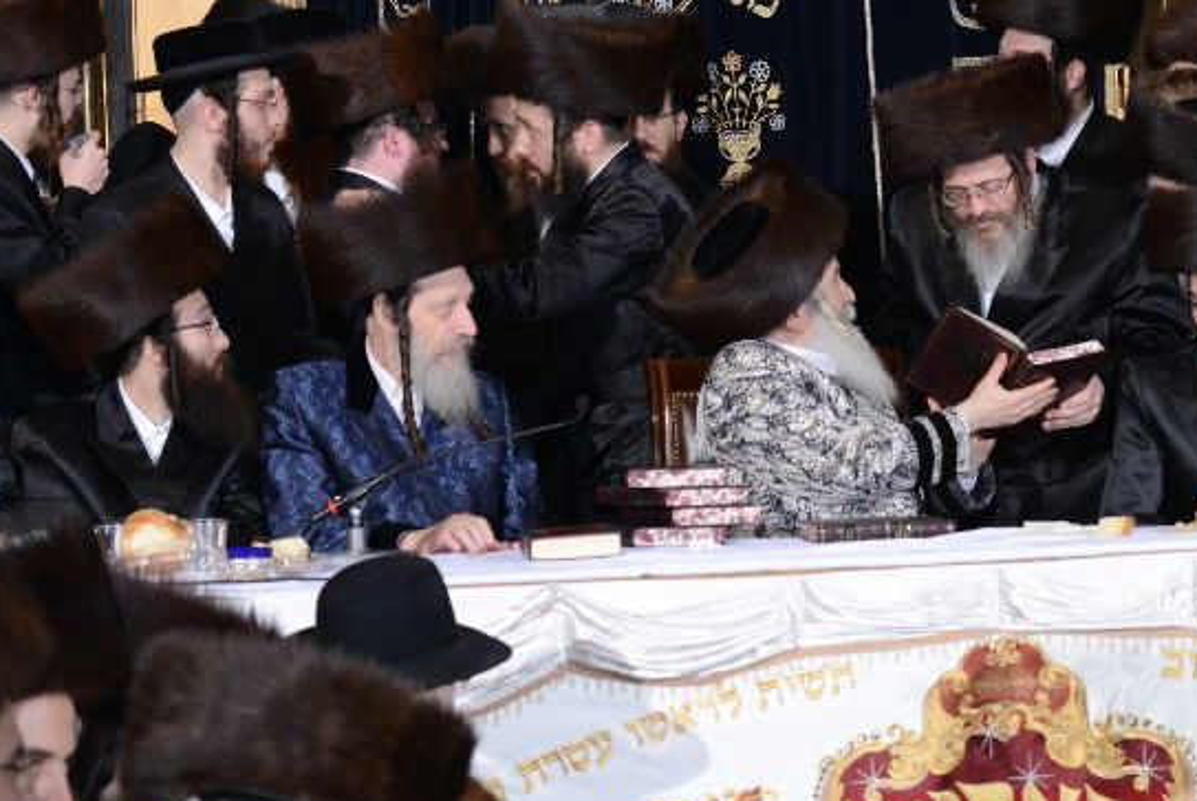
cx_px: 875
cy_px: 243
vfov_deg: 10.4
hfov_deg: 15.5
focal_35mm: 132
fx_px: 4392
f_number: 8
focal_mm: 70
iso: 640
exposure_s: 1/160
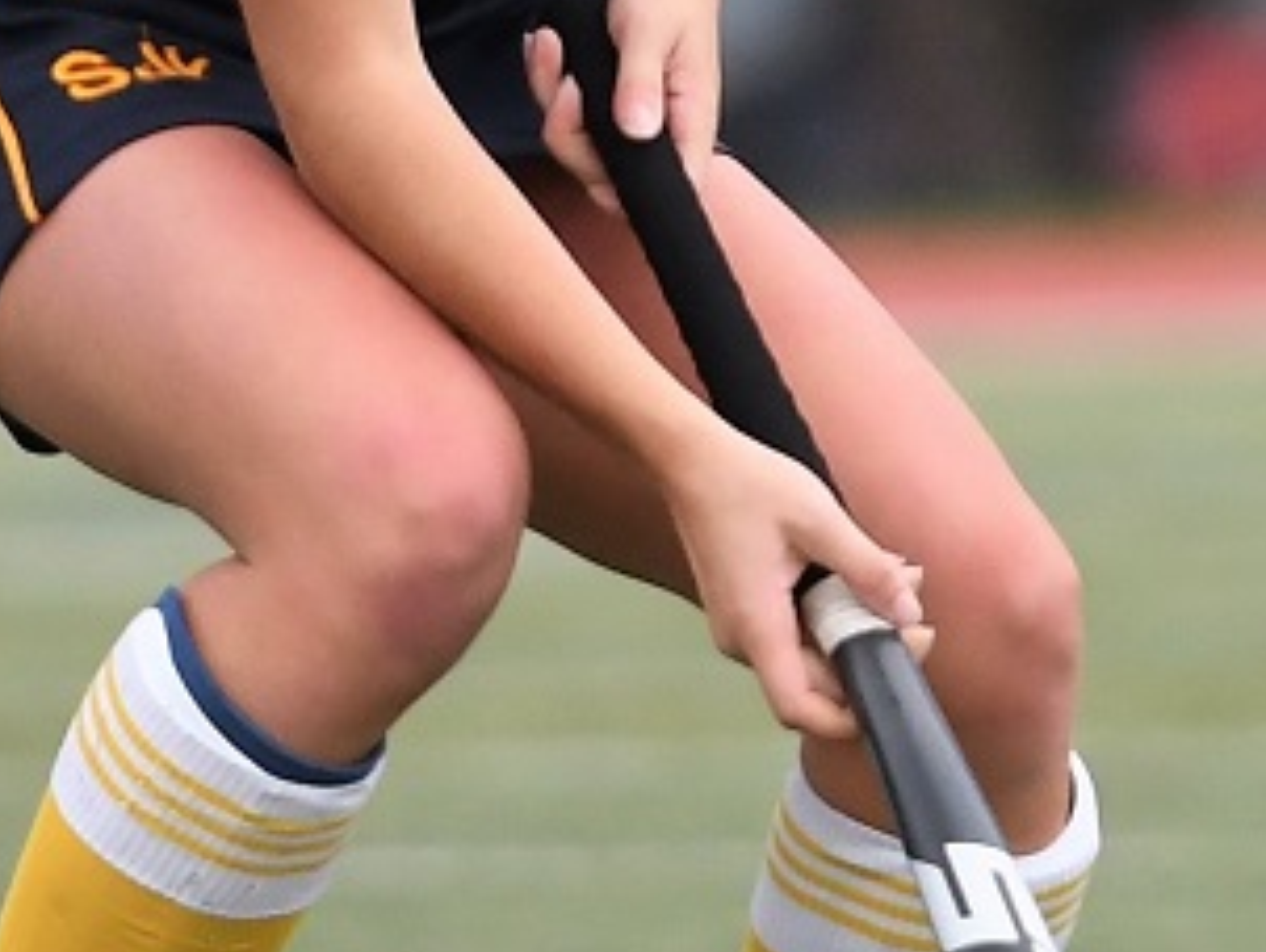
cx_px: 1828
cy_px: 143
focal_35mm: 1188
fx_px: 43483
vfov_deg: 1.3
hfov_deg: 1.7
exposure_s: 1/1000
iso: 560
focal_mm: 200
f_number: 2.8
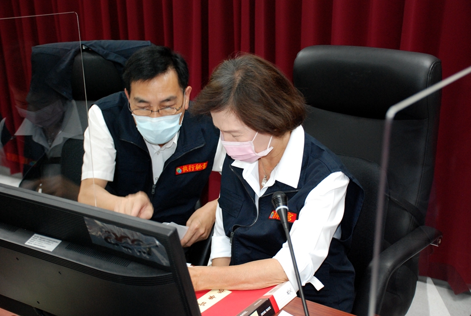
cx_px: 236
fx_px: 668
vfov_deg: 26.6
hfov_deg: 38.8
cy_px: 158
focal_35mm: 51
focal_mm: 34
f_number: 5
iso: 800
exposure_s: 1/60
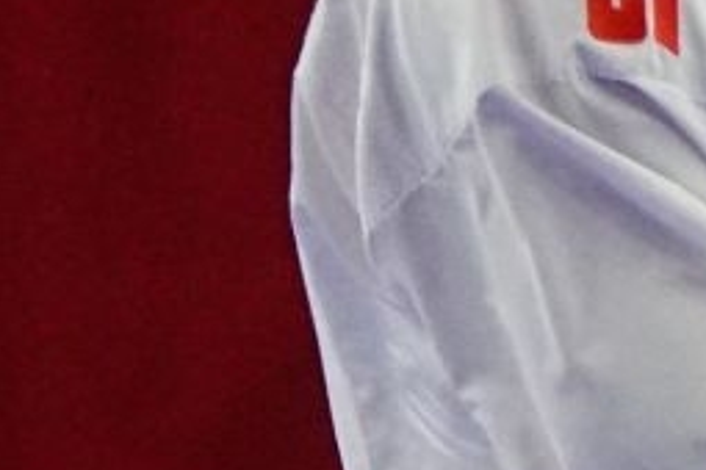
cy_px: -97
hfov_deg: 1.3
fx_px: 31160
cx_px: 2337
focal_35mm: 1589
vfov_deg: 0.9
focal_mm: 150
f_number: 3.2
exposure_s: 1/2000
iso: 3200
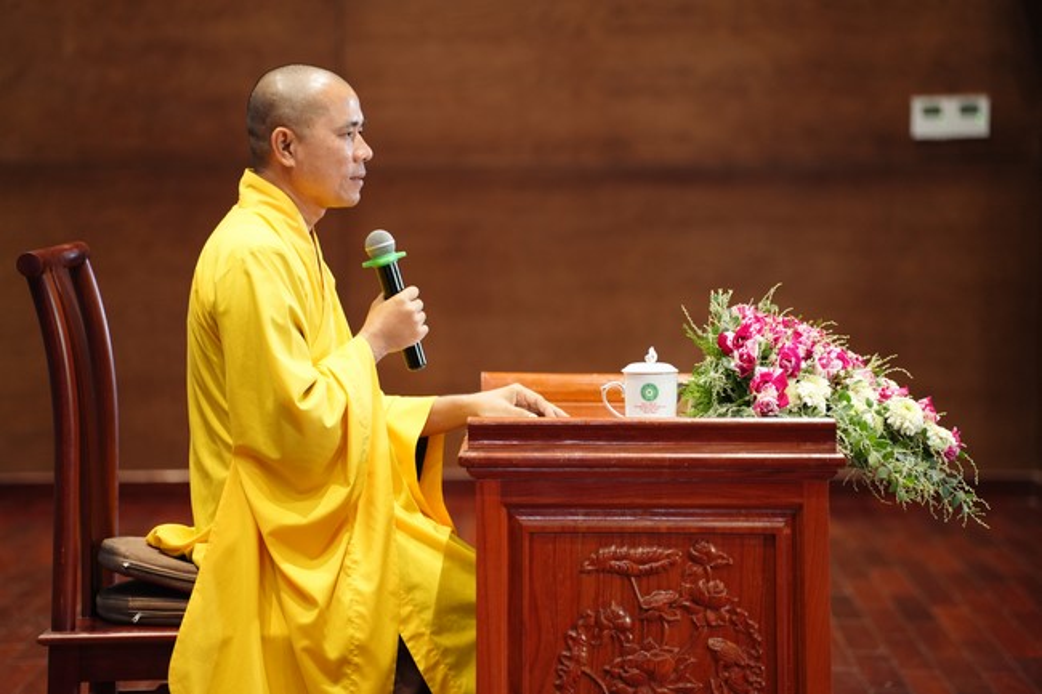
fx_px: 3819
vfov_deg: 10.4
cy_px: 347
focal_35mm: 132
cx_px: 521
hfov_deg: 15.5
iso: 2000
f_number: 2.8
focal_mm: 132
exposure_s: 1/125
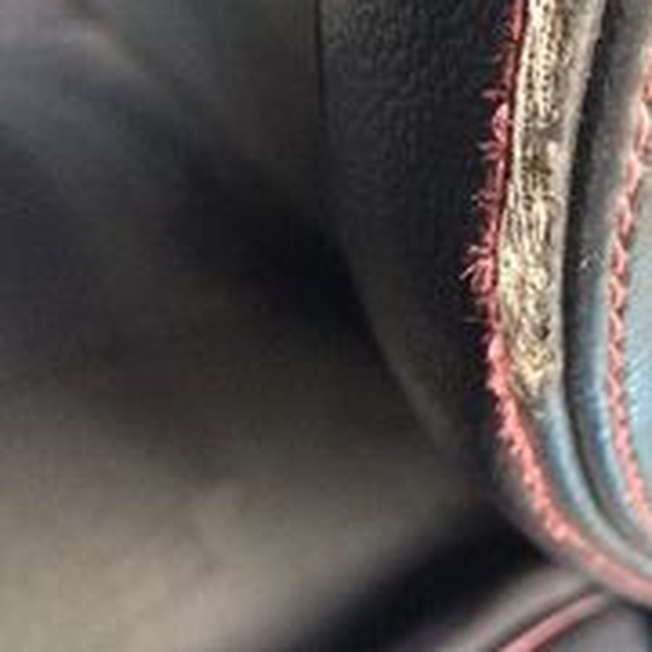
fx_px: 1215
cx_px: 551
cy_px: 123
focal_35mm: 57
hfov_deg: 29.2
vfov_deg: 29.3
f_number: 2.2
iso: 320
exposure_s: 1/33
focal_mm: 4.15
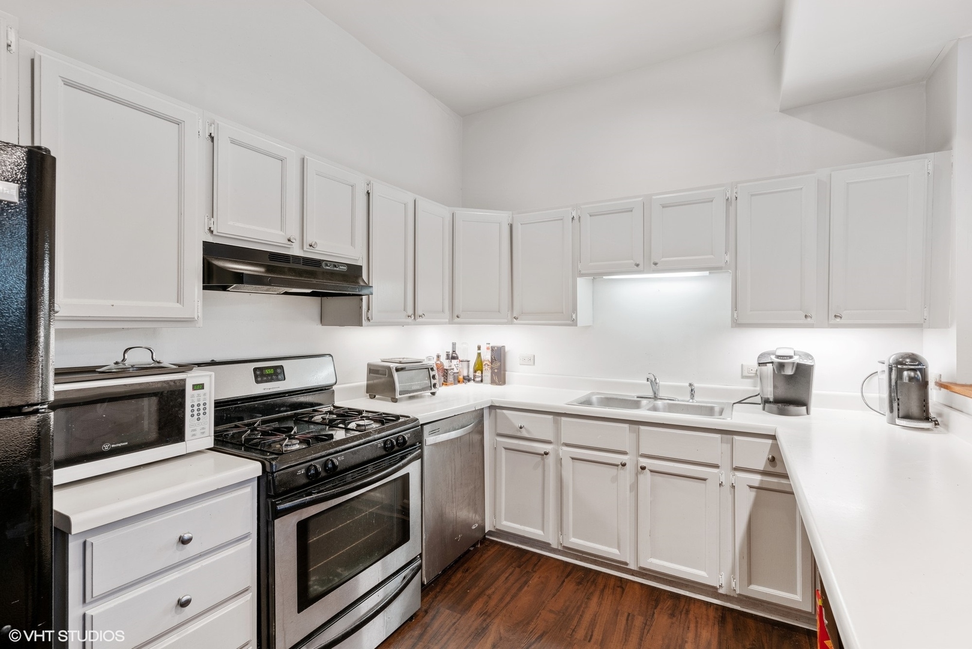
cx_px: 486
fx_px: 432
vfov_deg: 73.8
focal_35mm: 16
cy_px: 324
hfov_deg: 96.7
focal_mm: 16
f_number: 7.1
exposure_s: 1/1.67
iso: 320
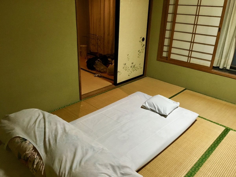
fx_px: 198
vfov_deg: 48.2
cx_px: 118
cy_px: 88
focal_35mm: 29
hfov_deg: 61.7
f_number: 2.2
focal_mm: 4.15
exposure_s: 1/33
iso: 200
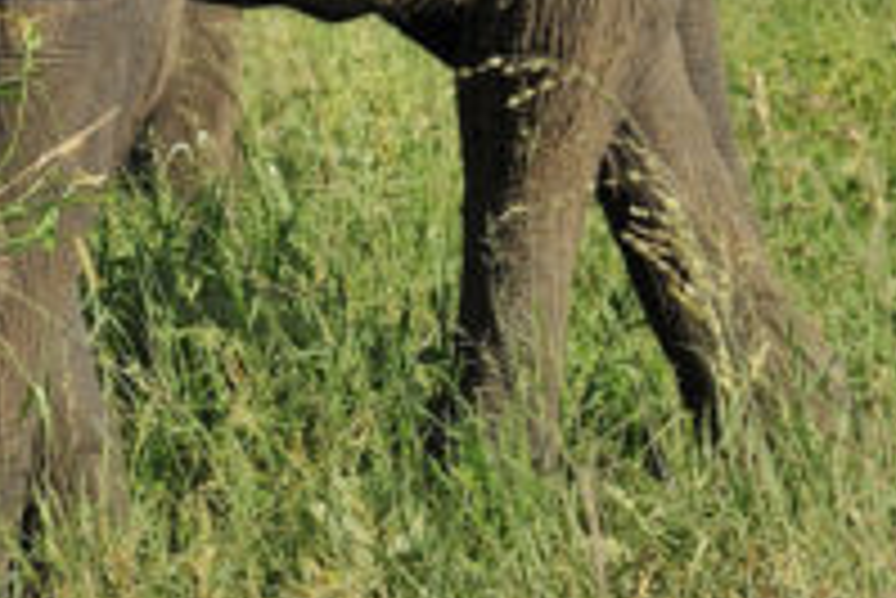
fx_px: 5853
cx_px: -216
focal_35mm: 235
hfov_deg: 8.6
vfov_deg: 5.8
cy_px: -391
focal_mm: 52
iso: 200
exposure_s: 1/800
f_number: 5.6
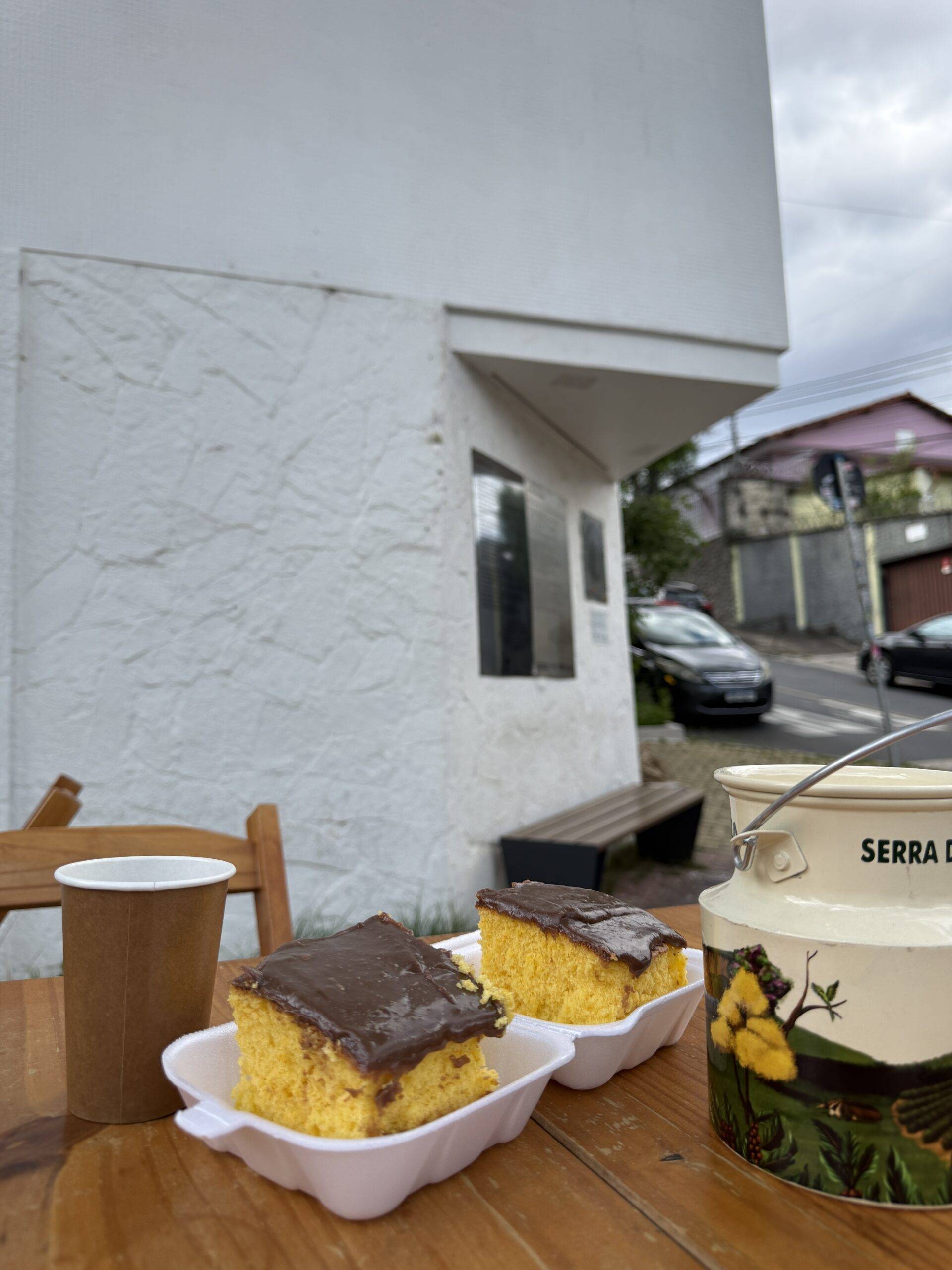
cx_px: 476
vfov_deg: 71.6
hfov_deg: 56.8
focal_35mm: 24
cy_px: 635
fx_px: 880
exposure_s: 1/2110
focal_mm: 6.76
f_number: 1.78
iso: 100
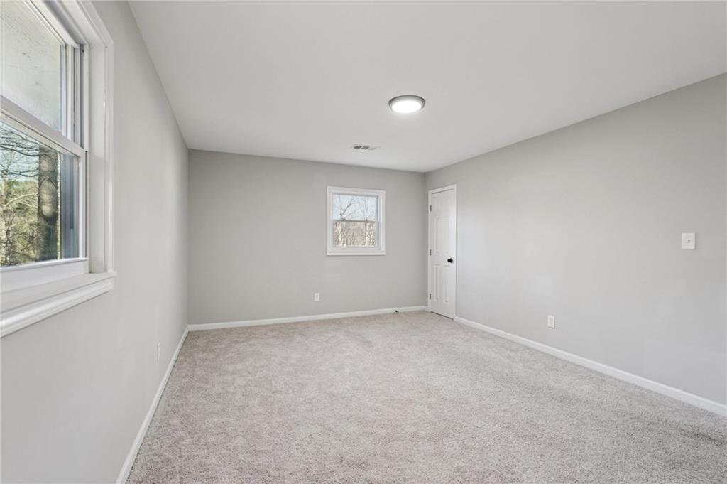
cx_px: 364
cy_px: 242
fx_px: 323
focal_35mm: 16
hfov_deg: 96.8
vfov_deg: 73.7
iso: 800
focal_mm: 16
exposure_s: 1/13
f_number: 8
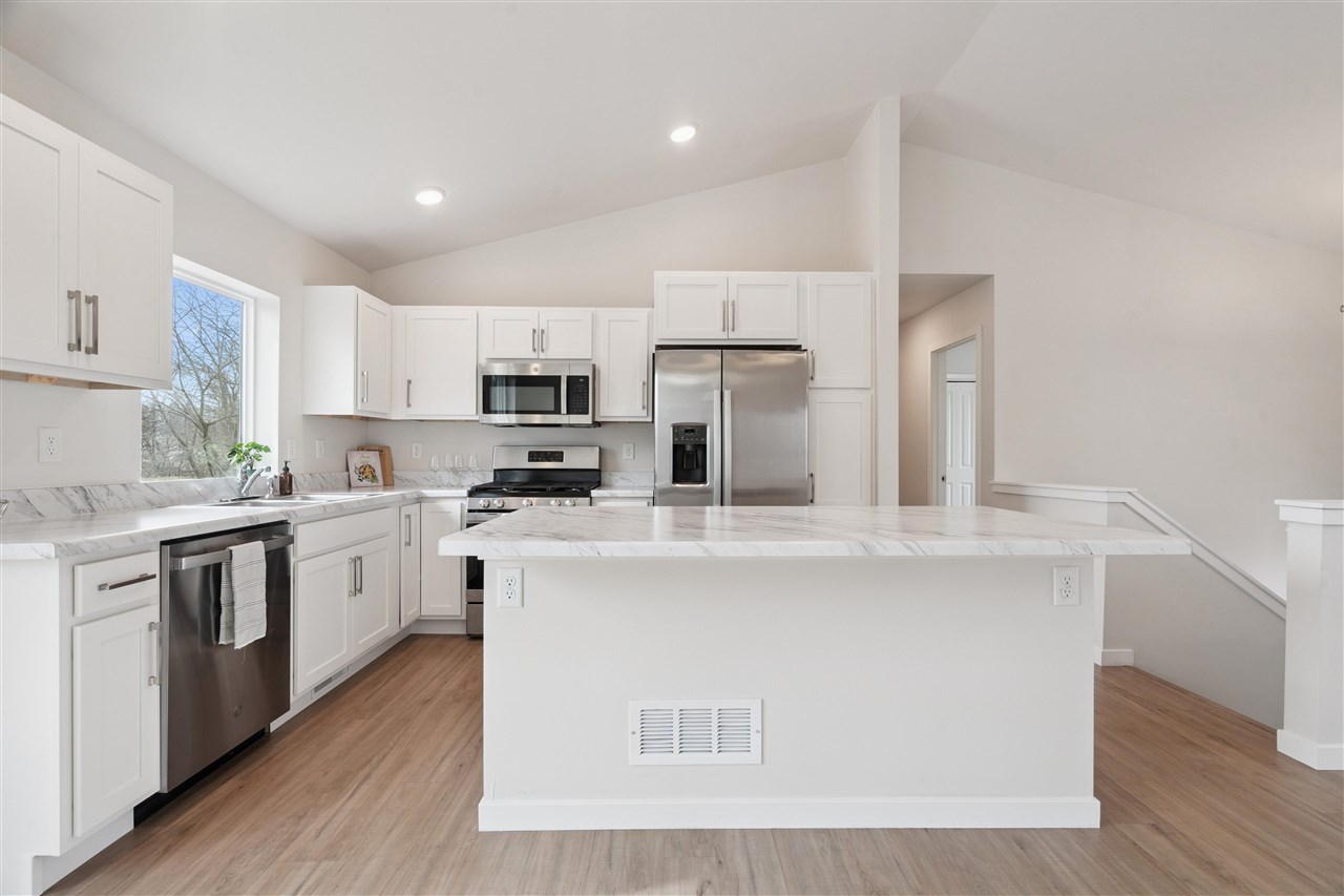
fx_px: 597
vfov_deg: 73.7
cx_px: 672
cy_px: 448
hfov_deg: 96.7
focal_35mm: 16
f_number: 10
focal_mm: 16
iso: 400
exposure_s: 1/13
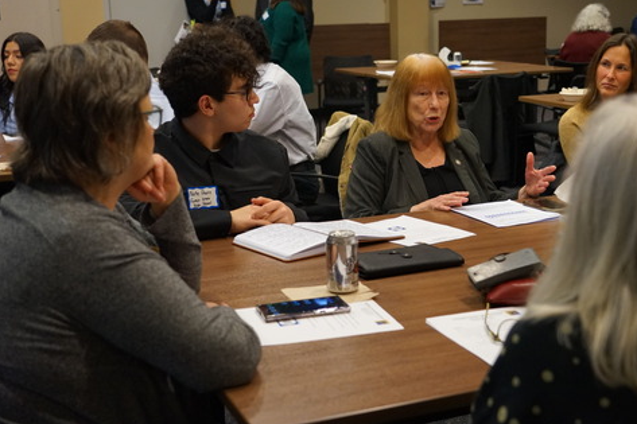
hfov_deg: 37.4
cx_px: 378
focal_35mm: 53
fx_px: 937
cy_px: 219
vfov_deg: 25.5
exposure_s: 1/160
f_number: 4
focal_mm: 44
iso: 3200
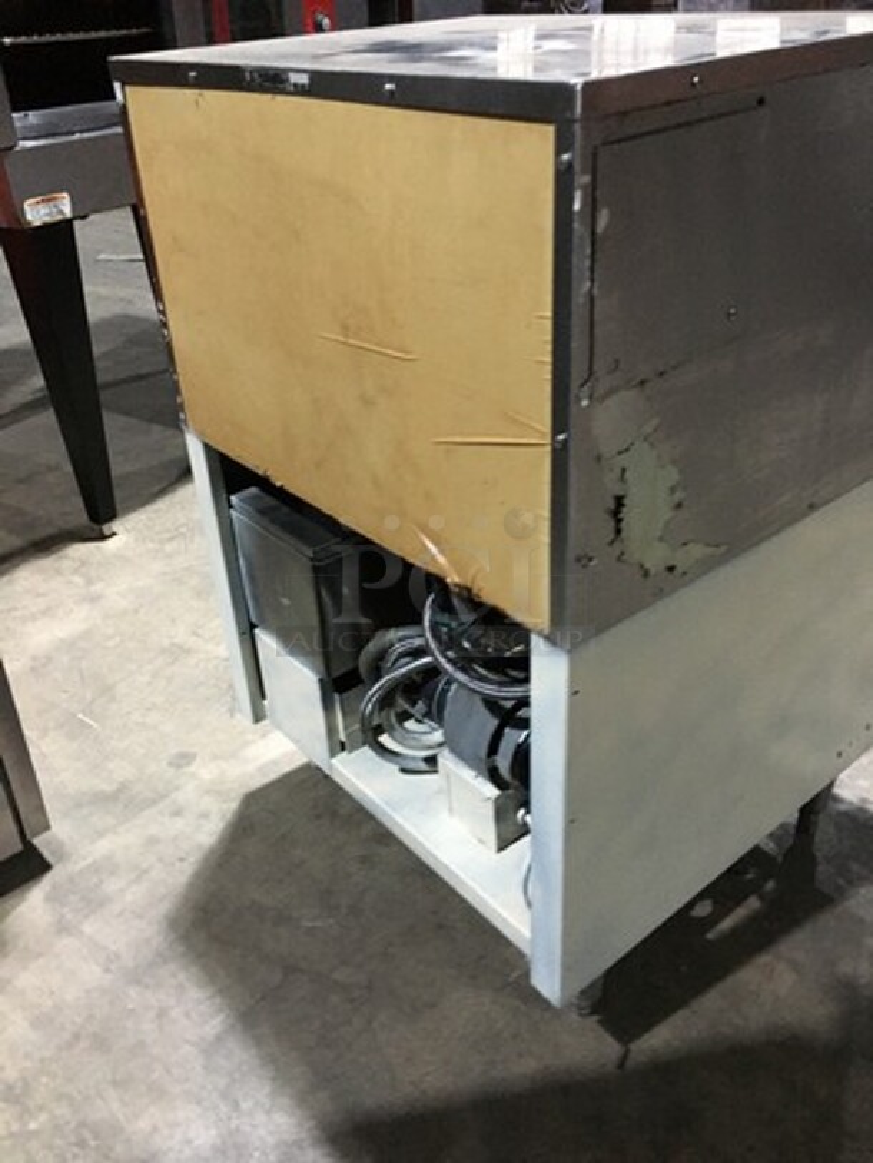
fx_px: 975
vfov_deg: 61.7
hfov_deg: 48.2
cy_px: 582
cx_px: 436
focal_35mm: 29
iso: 64
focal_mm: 4.15
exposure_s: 1/4
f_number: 2.2
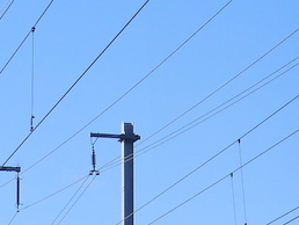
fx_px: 1695
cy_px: 426
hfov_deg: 10.1
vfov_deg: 7.3
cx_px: 167
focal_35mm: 196
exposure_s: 1/400
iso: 160
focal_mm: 23
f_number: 9
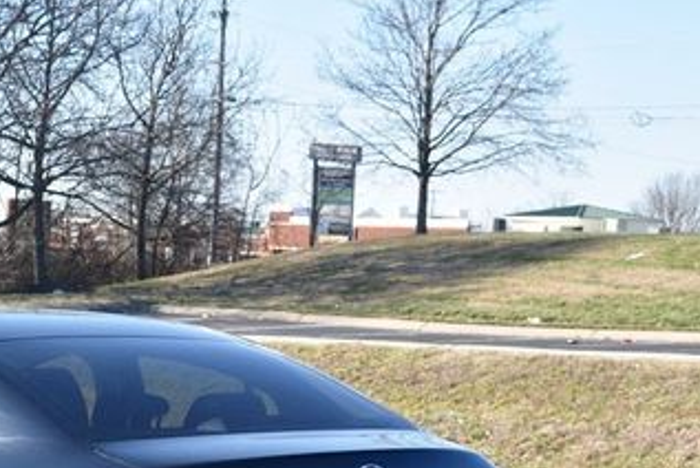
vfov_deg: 11.3
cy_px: 449
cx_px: 71
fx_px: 2355
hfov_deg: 16.7
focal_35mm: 121
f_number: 8
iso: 160
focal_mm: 40
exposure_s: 1/250
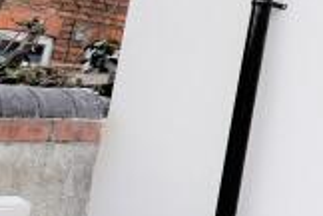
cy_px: -95
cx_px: 859
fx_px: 852
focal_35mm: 95
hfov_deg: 13.1
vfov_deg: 13.6
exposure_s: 1/250
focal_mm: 10
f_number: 8
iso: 250
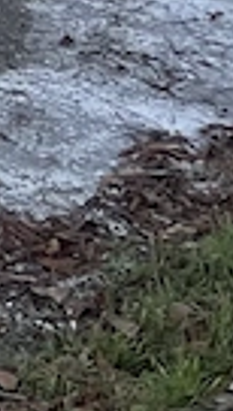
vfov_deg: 9.8
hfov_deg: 4.4
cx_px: -1189
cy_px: -338
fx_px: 2273
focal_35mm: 208
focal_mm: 4.2
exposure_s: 1/1689
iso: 32
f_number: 1.6
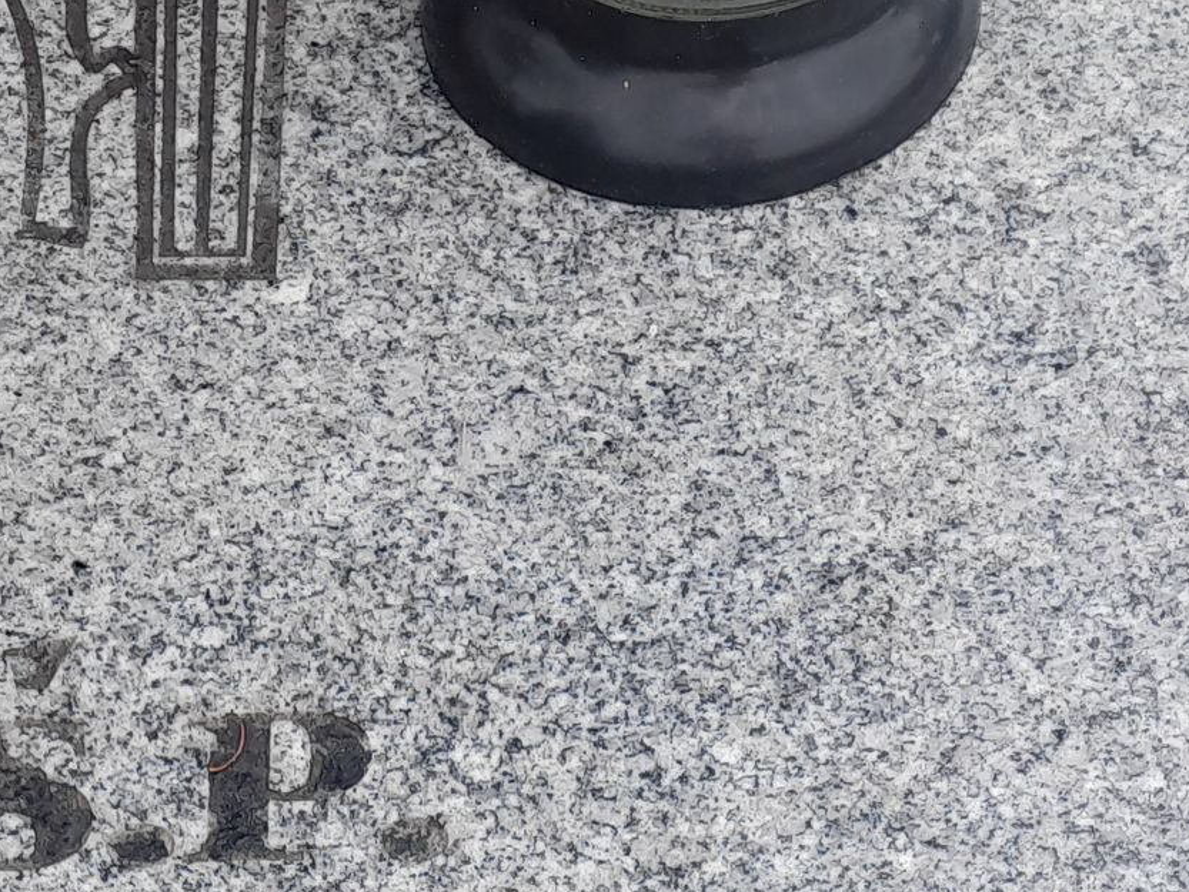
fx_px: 2886
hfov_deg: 23.1
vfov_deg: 15.7
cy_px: 1471
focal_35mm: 84
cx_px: 348
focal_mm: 4.6
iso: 20
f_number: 2
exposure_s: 1/260
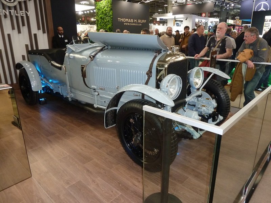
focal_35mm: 25
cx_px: 136
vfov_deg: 54.9
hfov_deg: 69.4
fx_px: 196
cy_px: 102
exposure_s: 1/30
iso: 250
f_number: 3.3
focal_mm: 4.1
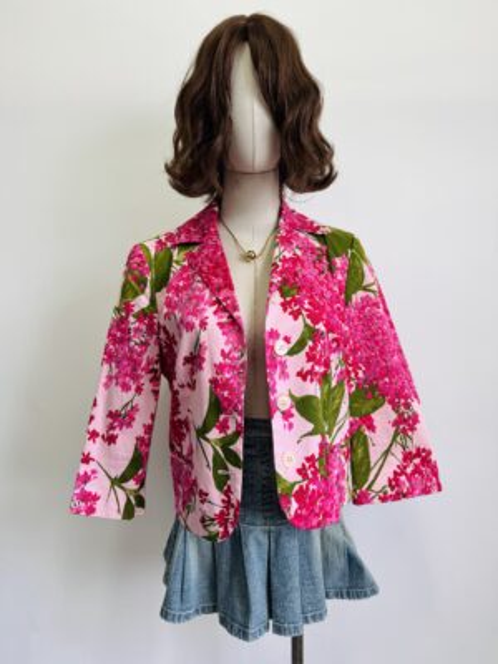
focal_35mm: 24
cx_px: 249
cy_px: 332
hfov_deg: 56.8
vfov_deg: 71.6
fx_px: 460
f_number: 1.78
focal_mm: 6.76
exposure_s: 1/60
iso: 125
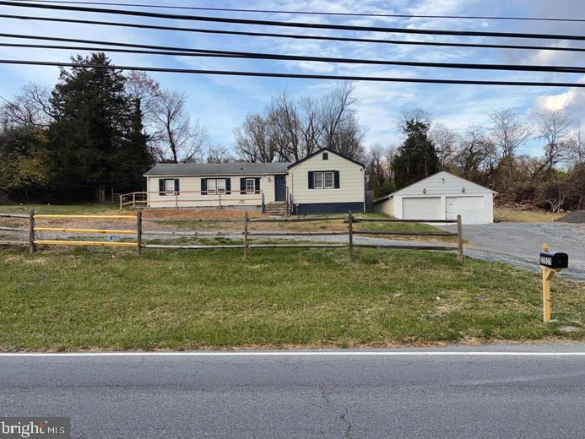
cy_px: 214
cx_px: 300
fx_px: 456
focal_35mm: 27
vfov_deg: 51.4
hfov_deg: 65.3
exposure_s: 1/1016
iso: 50
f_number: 1.6
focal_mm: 5.96
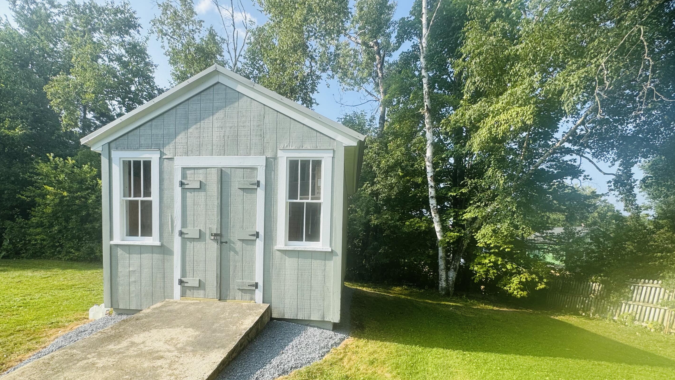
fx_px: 286
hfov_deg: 99.3
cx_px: 325
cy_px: 245
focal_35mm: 16
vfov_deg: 65.7
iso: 50
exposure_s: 1/636
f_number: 2.2
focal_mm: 2.22
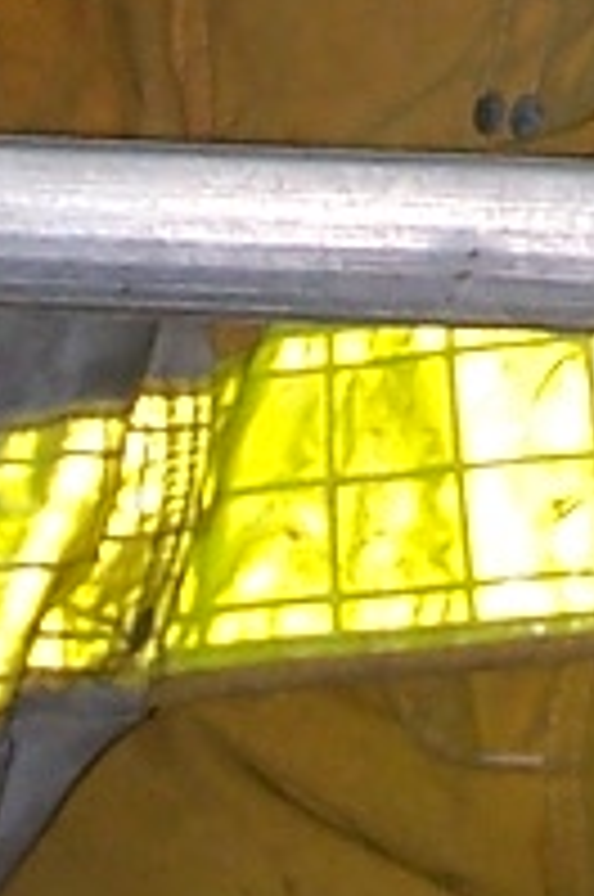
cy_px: -531
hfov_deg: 4.4
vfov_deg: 6.6
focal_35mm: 309
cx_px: 1004
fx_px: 7674
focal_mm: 6.3
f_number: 2.8
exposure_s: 1/400
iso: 80
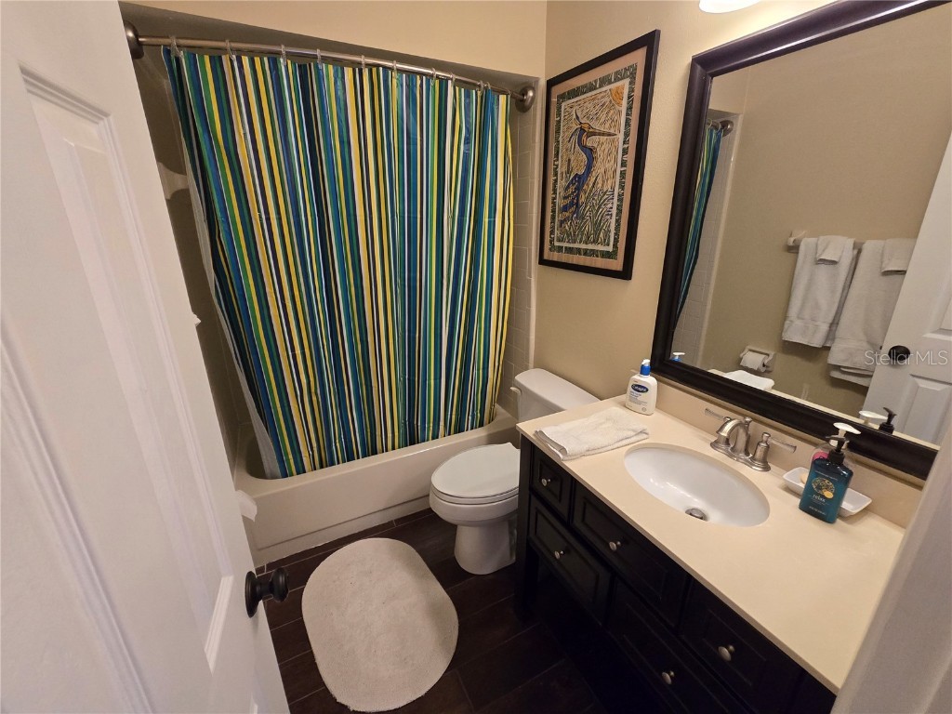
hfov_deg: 106.2
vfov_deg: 89.9
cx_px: 476
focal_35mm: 13
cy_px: 357
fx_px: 358
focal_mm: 2.2
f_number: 2.2
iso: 500
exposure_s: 1/60
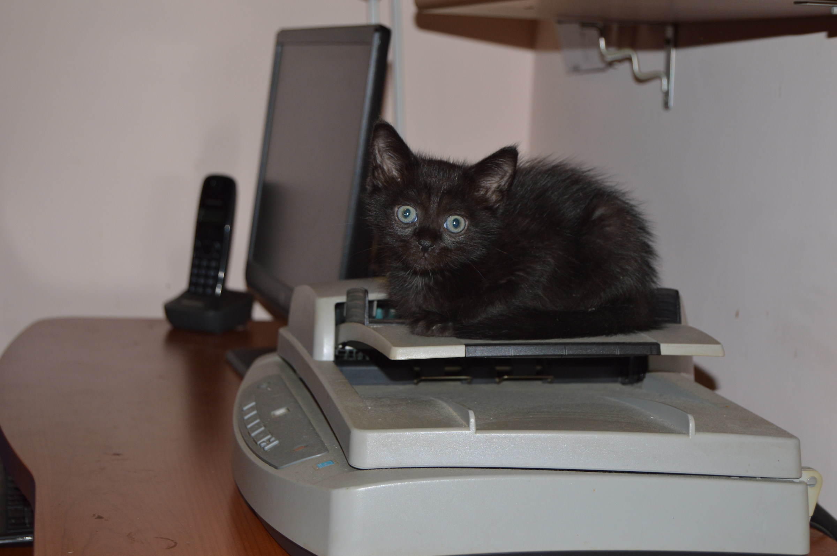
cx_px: 418
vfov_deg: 18.9
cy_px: 278
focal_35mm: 72
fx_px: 1672
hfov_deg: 28.1
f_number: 5.3
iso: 400
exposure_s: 1/60
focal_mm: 48
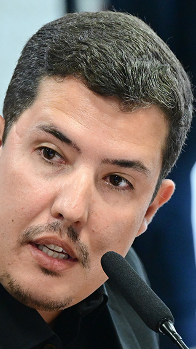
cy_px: 174
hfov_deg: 2.6
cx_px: 79
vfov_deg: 4.5
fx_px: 4394
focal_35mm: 475
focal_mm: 200
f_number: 4
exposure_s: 1/200
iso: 4000
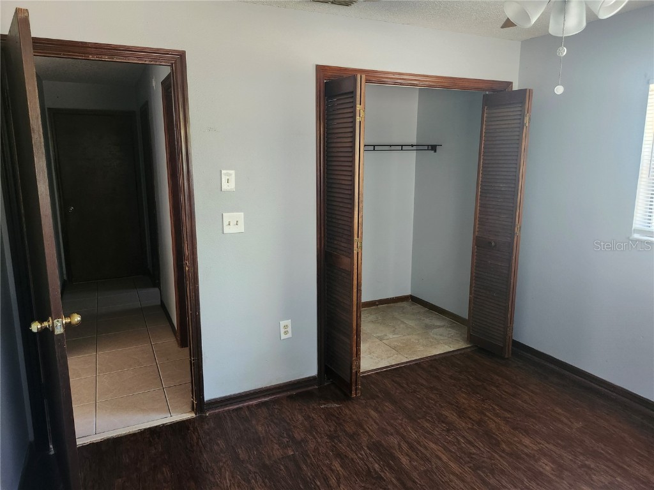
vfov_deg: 58.9
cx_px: 327
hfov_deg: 73.9
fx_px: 435
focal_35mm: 23
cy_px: 245
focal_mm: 5.54
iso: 800
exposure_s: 1/60
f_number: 1.8
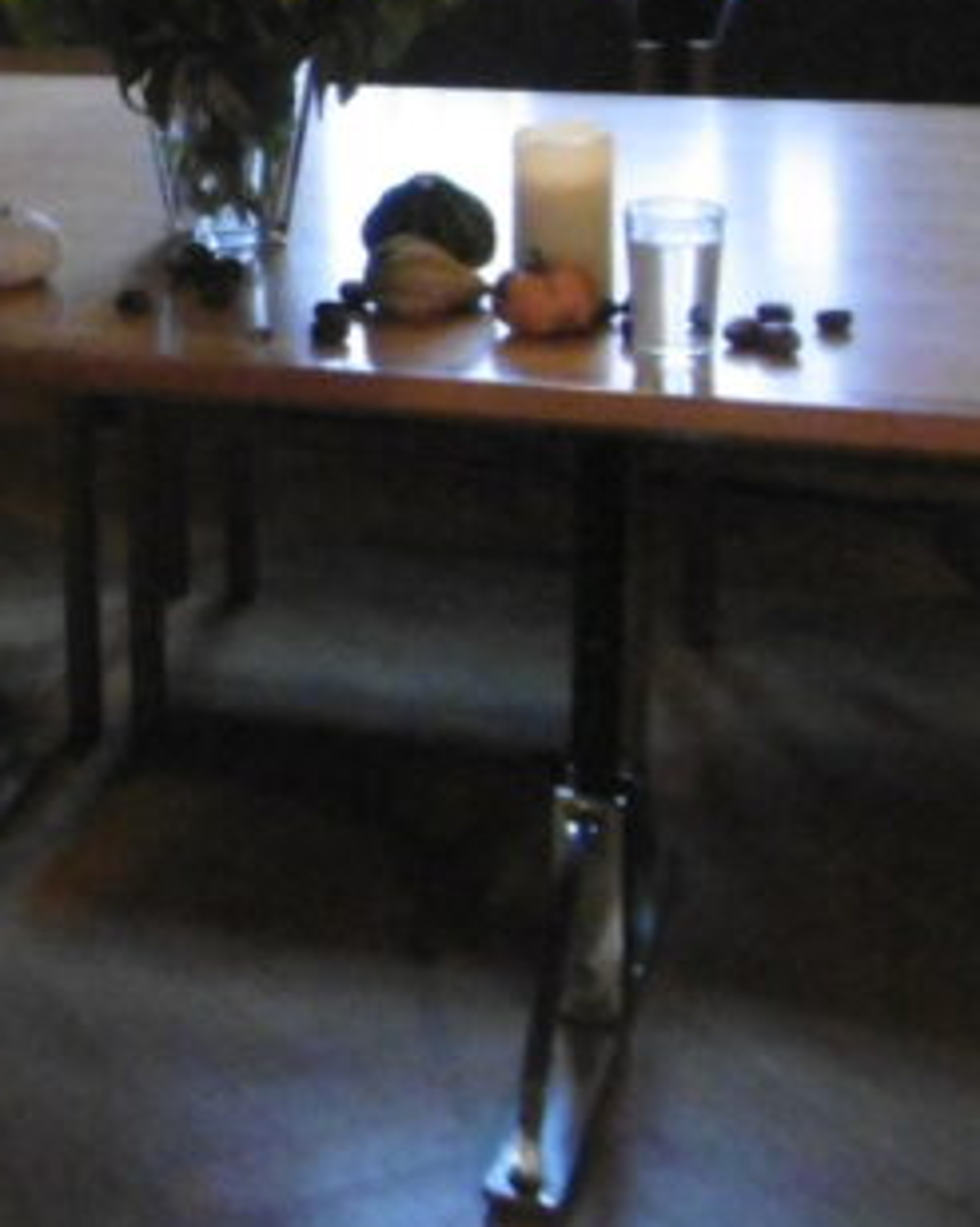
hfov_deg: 17.8
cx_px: -446
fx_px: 2831
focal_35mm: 78
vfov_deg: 23.7
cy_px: 100
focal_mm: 4.3
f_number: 3.1
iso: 800
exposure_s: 1/15
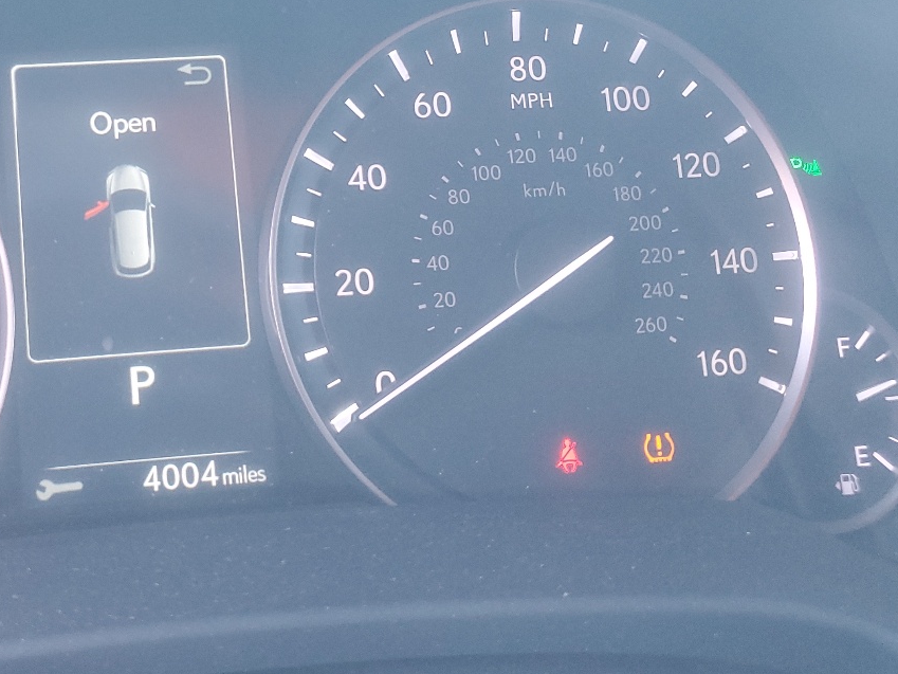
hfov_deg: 37.2
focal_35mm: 49
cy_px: 163
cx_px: 149
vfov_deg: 29.2
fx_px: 1271
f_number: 1.5
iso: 125
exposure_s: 1/50
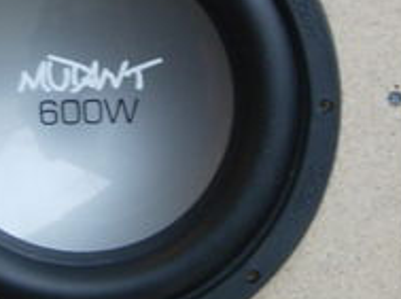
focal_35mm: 129
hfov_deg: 15.2
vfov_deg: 11.4
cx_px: 55
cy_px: 119
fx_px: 1492
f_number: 2.8
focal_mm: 7.8
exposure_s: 1/23.9
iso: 79
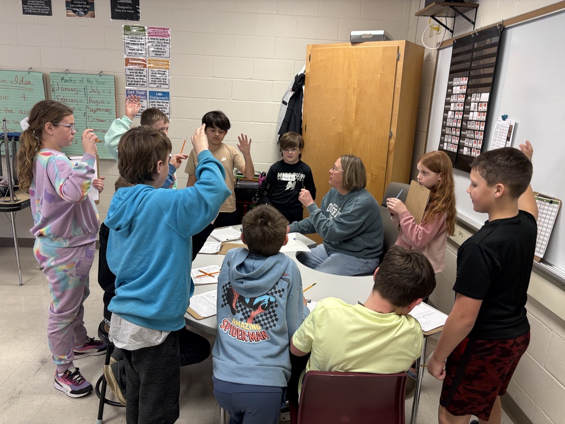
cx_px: 282
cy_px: 212
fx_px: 424
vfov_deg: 53.1
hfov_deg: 67.3
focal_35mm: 26
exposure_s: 1/60
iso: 100
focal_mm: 5.96
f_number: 1.6
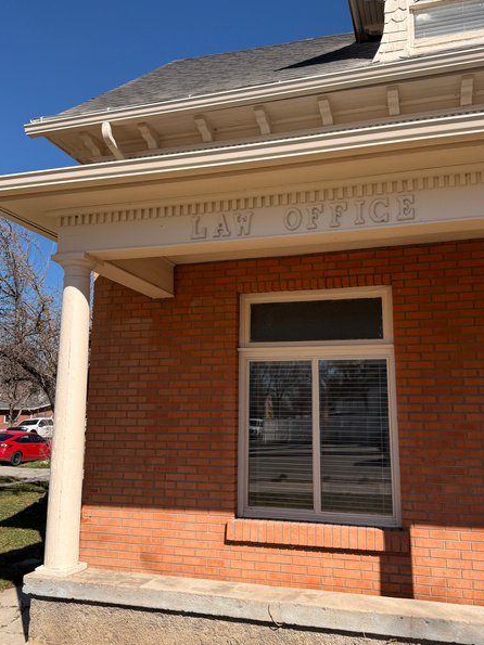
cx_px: 246
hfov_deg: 45.4
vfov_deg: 58.4
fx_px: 578
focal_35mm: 31
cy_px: 321
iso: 100
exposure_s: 1/4167
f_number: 1.78
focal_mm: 6.76
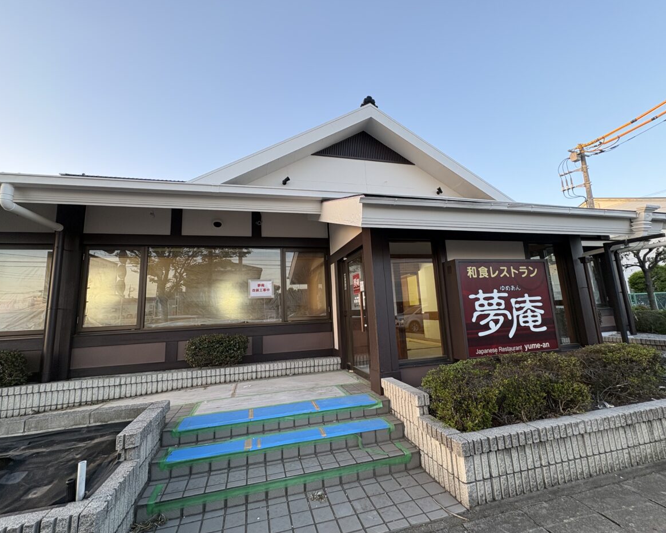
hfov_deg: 96.8
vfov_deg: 84.0
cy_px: 263
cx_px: 330
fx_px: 296
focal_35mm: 15
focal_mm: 2.22
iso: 100
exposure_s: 1/99
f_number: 2.2
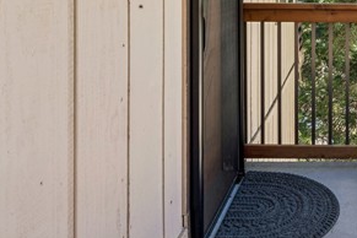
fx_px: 447
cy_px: -16
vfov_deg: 27.5
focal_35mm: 45
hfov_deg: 38.9
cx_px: 351
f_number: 22
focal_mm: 20.5
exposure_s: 1/5
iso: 100
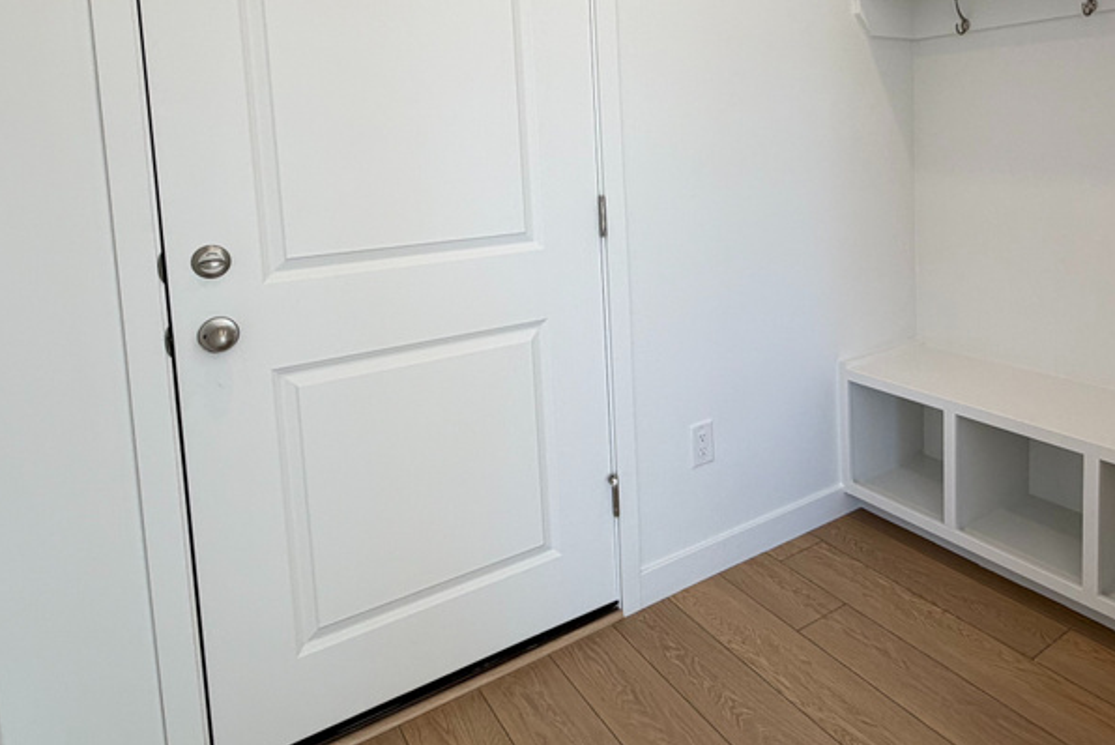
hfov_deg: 70.1
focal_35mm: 25
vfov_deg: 49.8
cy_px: 210
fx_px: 775
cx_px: 713
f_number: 2.2
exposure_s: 1/120
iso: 50
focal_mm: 2.22
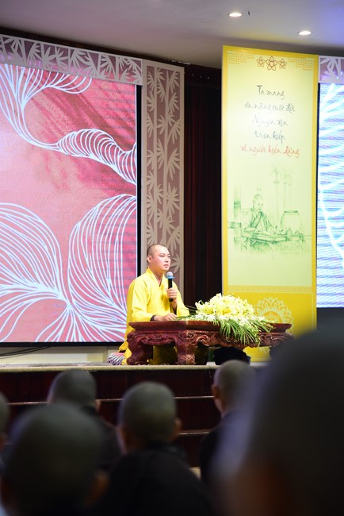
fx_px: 1718
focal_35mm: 120
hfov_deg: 11.4
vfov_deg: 17.1
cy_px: 258
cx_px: 172
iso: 2500
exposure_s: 1/100
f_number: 4
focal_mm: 120
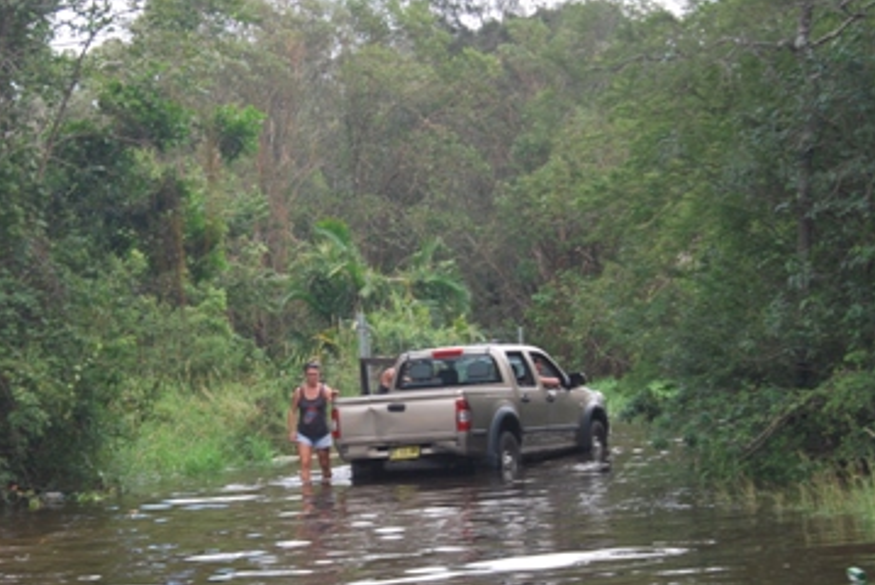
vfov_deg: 15.0
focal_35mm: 91
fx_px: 2214
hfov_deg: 22.3
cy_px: 368
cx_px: 297
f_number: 5.6
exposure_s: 1/125
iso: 110
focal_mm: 34
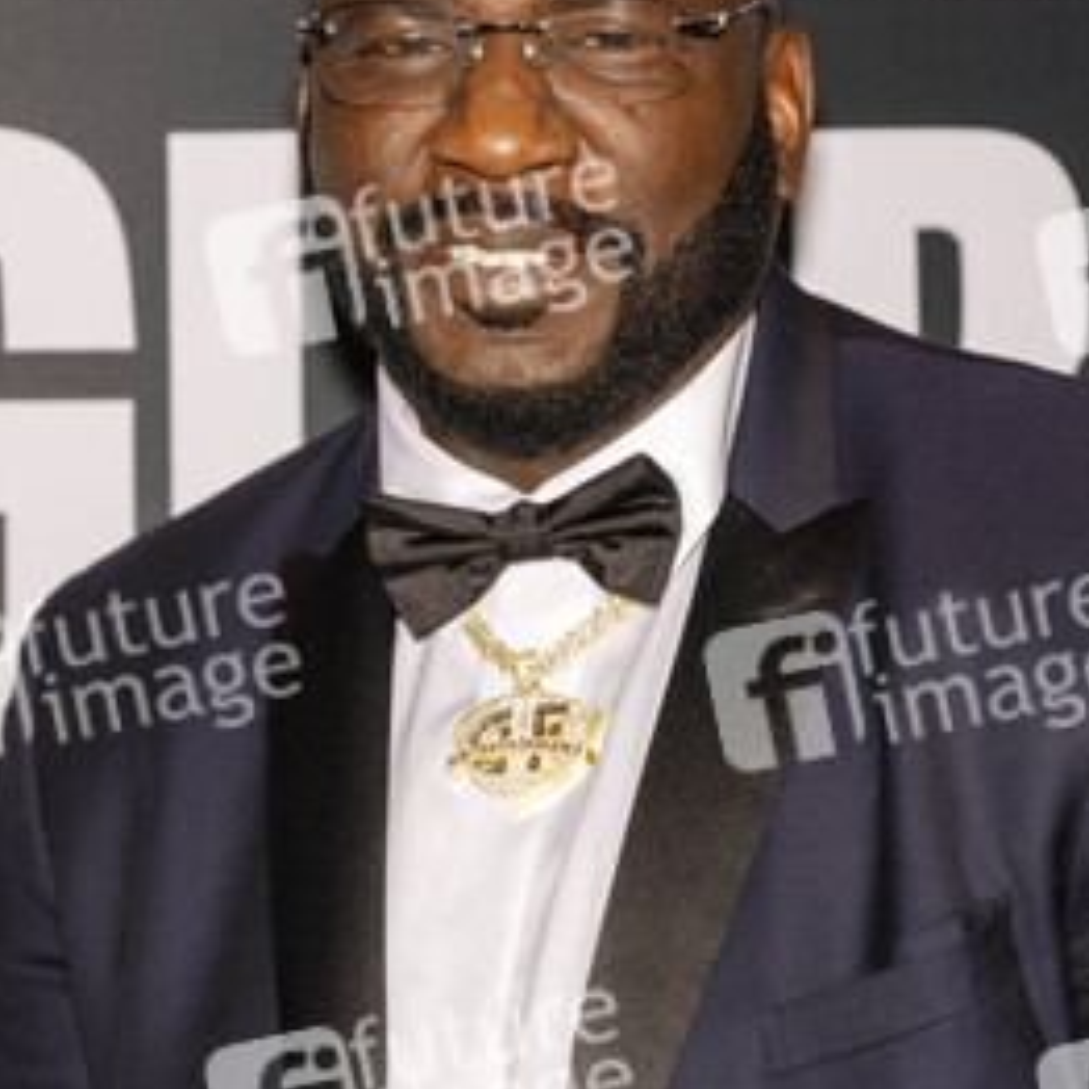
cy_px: 466
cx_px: 540
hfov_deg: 14.8
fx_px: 4200
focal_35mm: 118
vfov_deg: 14.8
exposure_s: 1/200
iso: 800
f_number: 5.6
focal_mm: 91
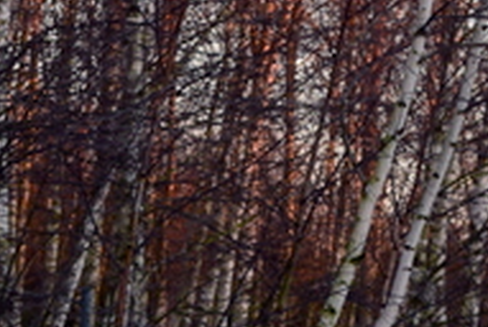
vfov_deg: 4.0
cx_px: 810
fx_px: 4685
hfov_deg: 5.9
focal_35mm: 345
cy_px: 485
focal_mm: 55
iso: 400
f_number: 8
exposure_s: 1/80
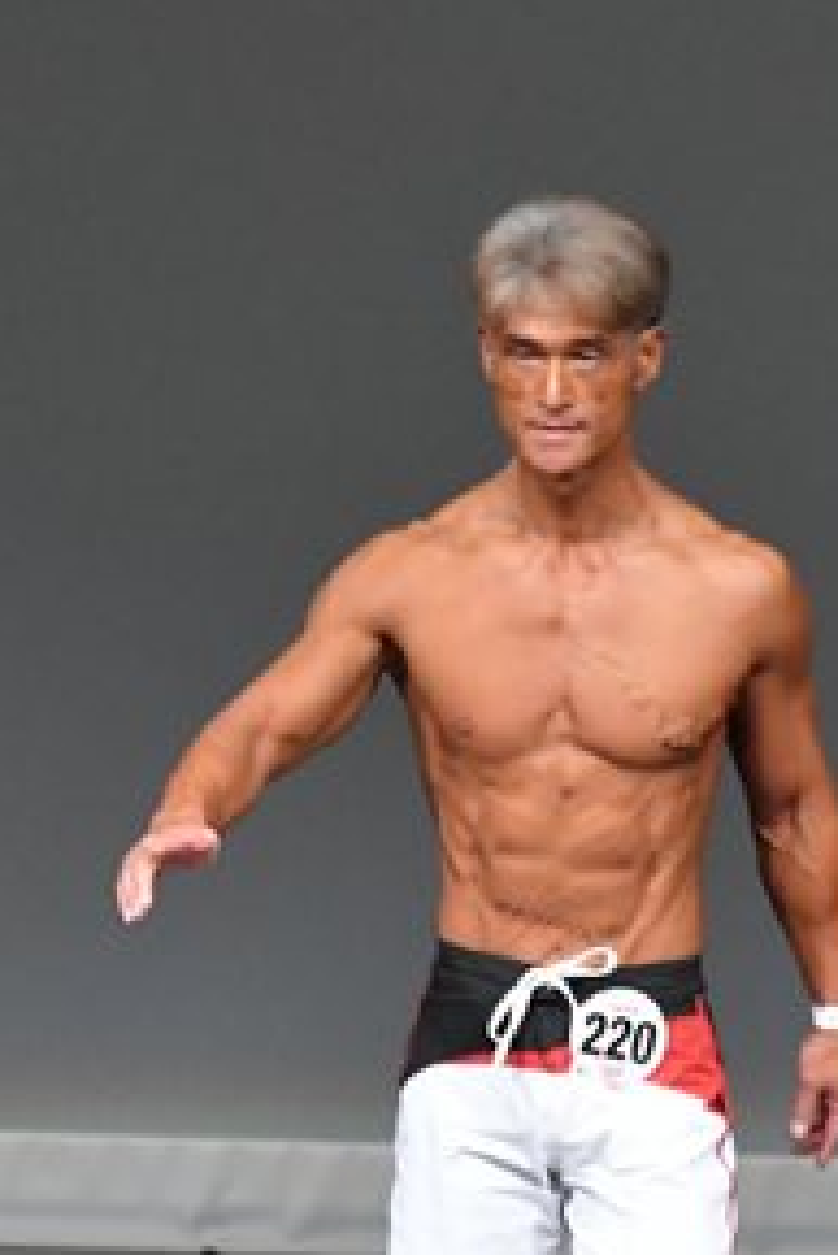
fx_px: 29432
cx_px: 562
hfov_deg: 1.6
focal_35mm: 844
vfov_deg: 2.4
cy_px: 1034
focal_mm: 210
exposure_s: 1/400
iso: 5000
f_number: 5.6
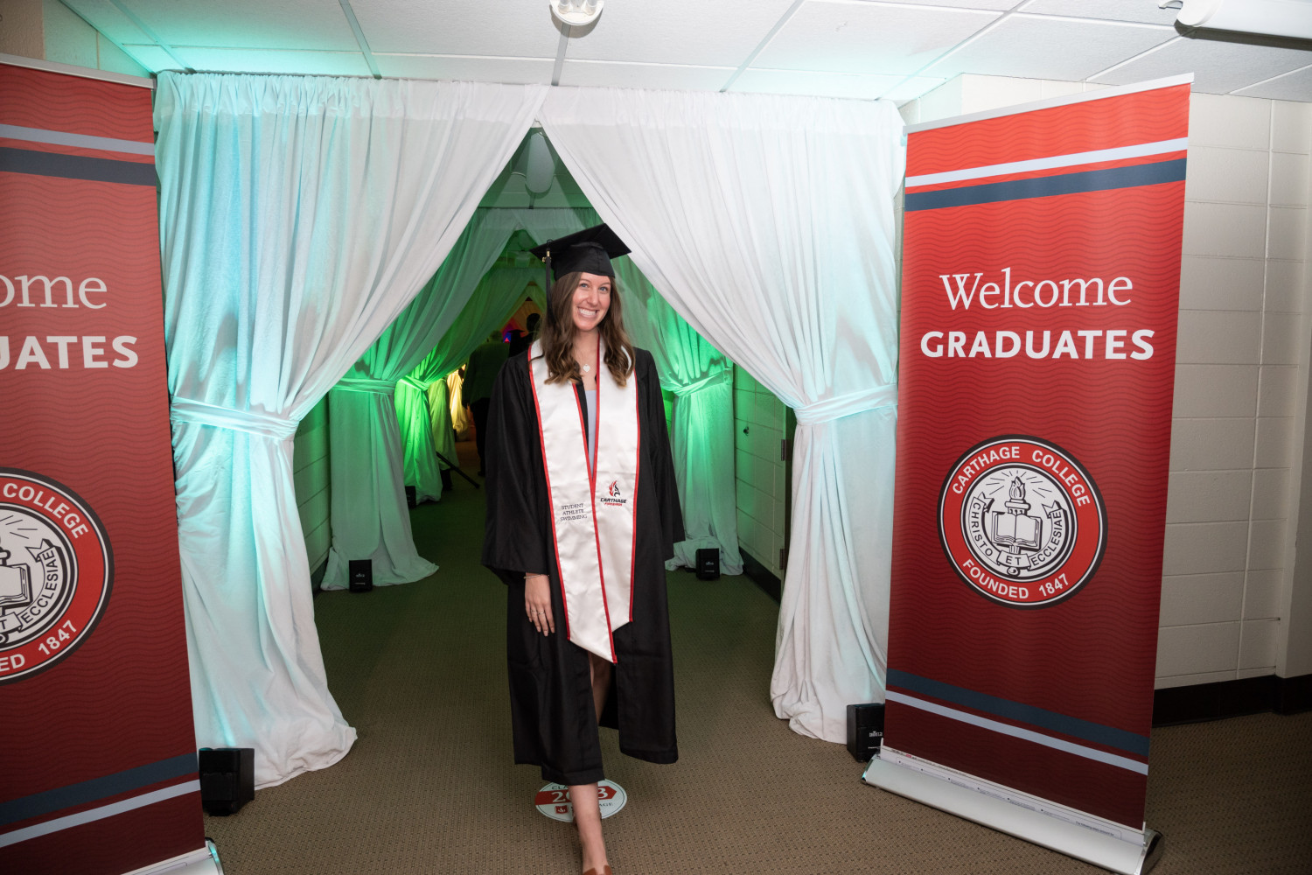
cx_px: 656
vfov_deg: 45.7
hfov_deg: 64.6
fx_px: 1039
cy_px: 438
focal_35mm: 28
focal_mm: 28.5
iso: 800
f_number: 5
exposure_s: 1/200
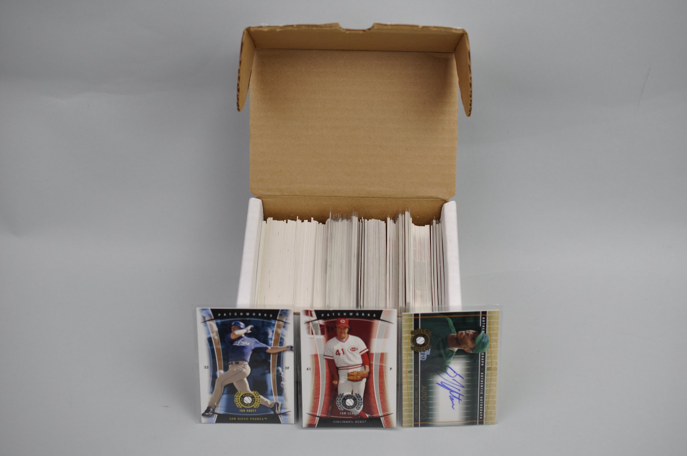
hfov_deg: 33.4
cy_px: 228
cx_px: 344
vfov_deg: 22.6
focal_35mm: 60
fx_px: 1144
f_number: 4.5
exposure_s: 1/80
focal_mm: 40
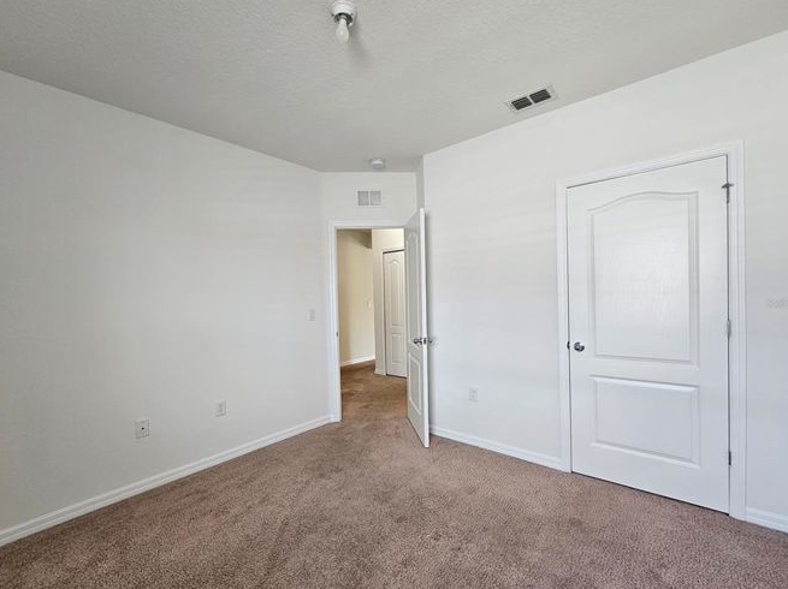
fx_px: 318
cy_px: 303
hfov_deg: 102.1
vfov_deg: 85.6
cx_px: 393
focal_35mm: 14
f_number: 2.2
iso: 160
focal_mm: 2.2
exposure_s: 1/77.4
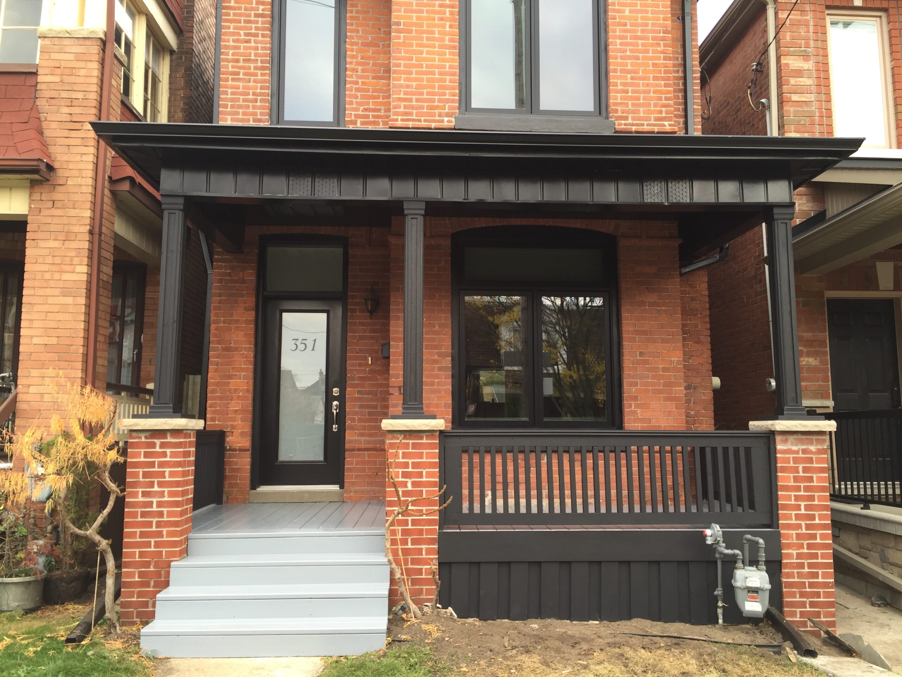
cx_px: 451
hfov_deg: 61.7
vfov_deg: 48.2
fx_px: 756
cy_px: 338
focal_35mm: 29
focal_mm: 4.15
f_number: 2.2
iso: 32
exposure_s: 1/120
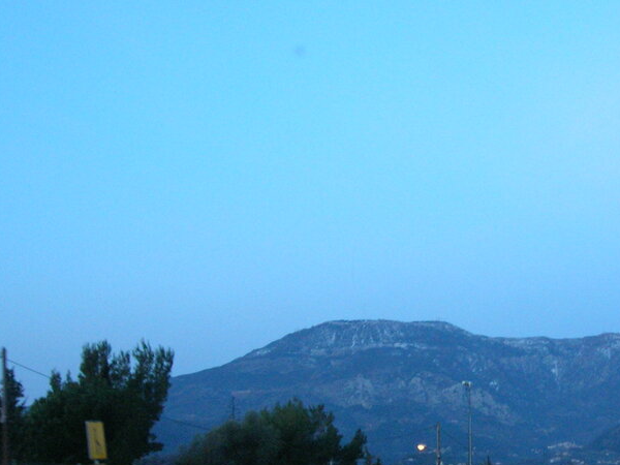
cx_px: 485
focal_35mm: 76
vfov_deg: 19.3
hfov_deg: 25.3
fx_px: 1361
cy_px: 333
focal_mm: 7.8
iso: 200
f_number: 2.8
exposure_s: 1/60.6
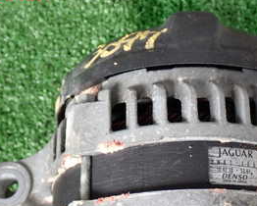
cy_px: 202
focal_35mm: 105
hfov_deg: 18.2
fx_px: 799
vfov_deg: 14.5
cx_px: 157
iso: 200
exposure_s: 1/60
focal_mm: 8.4
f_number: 3.1
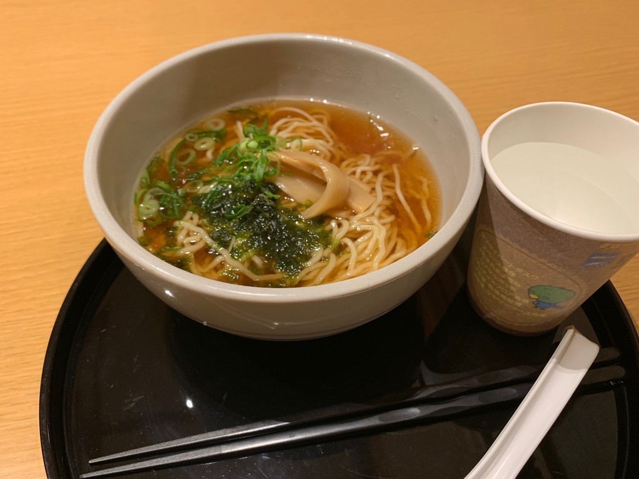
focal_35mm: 26
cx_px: 320
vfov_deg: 53.1
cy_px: 240
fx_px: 480
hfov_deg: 67.3
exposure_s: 1/60
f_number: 1.8
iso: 125
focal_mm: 4.25
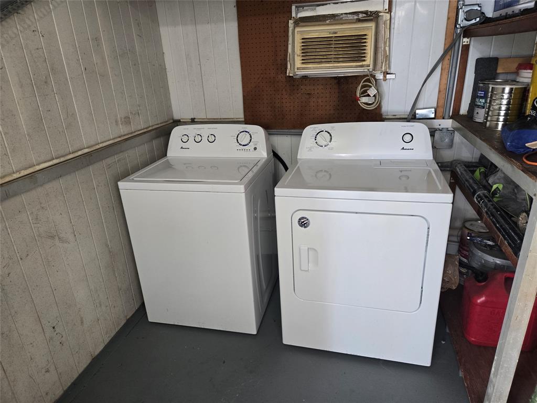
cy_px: 202
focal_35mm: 23
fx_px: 357
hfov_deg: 73.9
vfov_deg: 58.9
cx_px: 268
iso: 200
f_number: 1.8
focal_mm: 5.4
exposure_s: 1/120
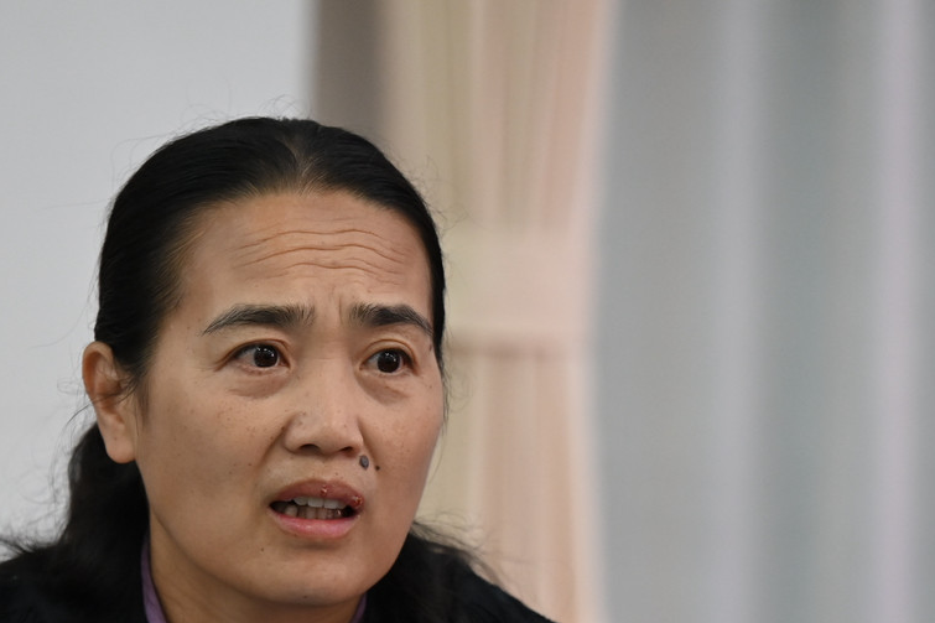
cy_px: 591
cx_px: 334
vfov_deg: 4.0
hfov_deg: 6.1
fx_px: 8802
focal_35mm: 339
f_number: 2.8
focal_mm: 160
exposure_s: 1/250
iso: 1400
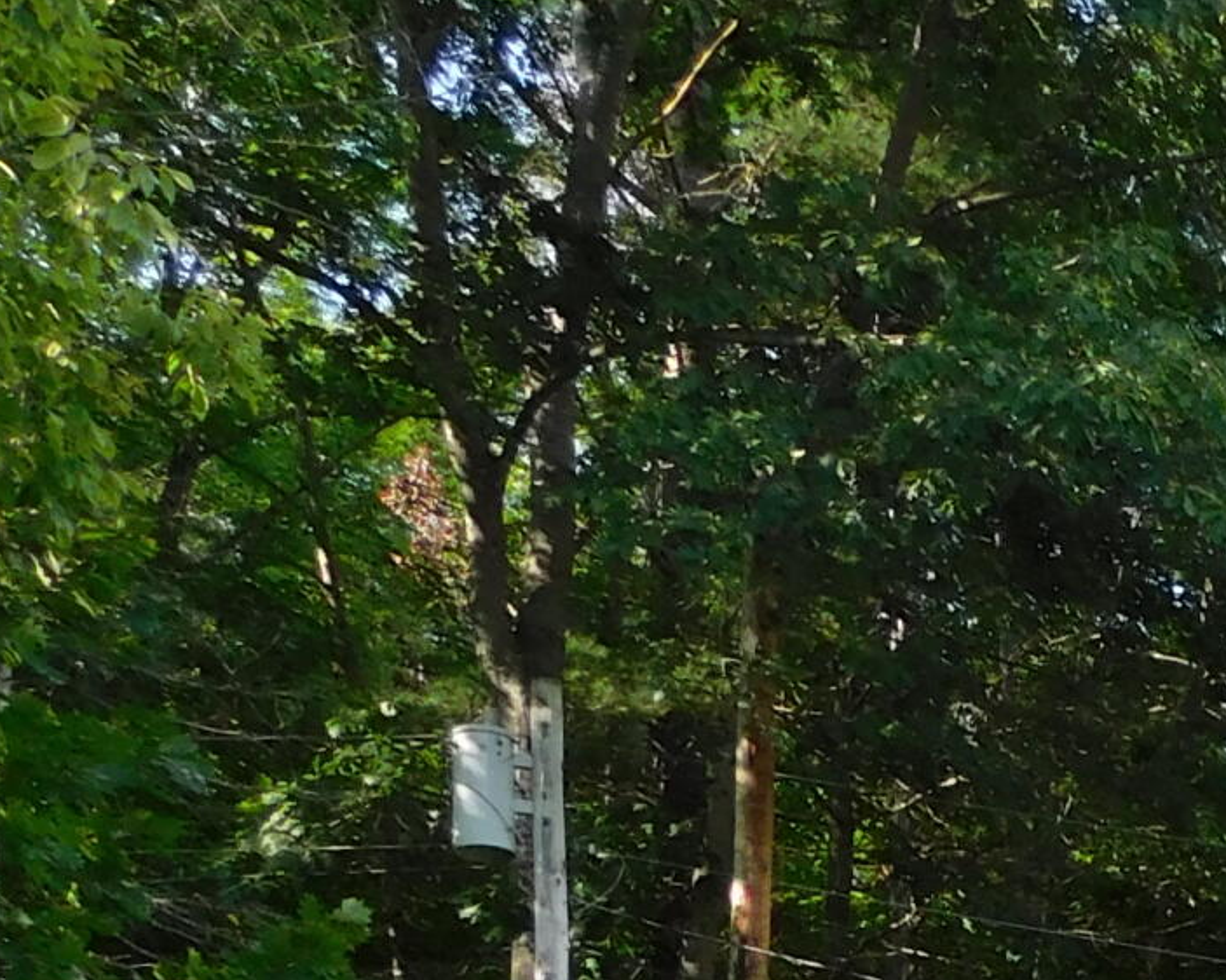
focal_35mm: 125
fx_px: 4534
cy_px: 1958
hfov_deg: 13.3
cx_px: 2454
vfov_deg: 11.2
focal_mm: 5.3
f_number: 3.2
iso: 125
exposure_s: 1/250
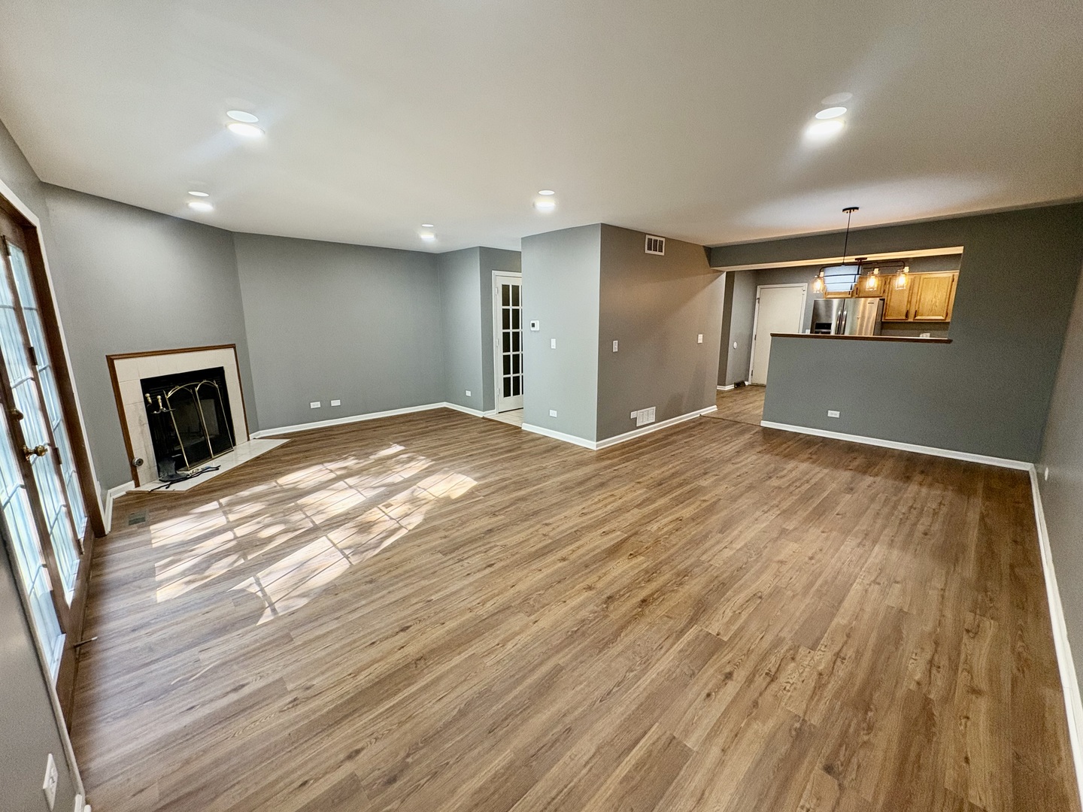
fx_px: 438
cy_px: 406
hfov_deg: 102.1
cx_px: 542
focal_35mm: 14
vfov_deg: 85.7
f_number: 2.2
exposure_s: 1/60
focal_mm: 2.22
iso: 250
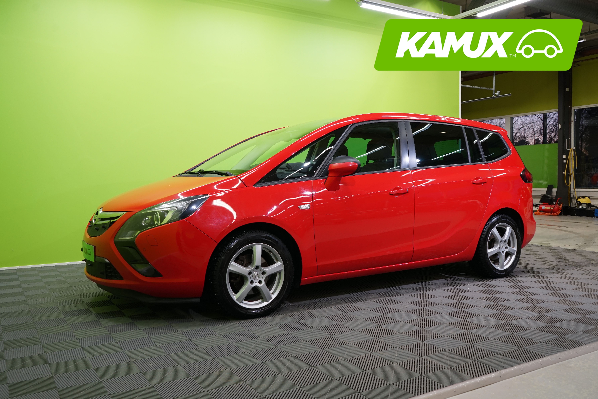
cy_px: 200
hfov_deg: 60.3
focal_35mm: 31
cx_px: 299
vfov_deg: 42.3
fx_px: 515
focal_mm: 31
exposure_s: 1/30
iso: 640
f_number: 5.6
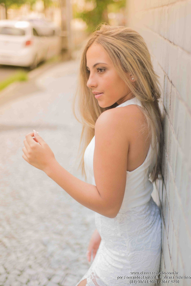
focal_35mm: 50
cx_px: 96
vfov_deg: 39.6
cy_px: 143
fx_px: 398
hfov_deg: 27.0
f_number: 1.8
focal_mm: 50
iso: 250
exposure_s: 1/2500
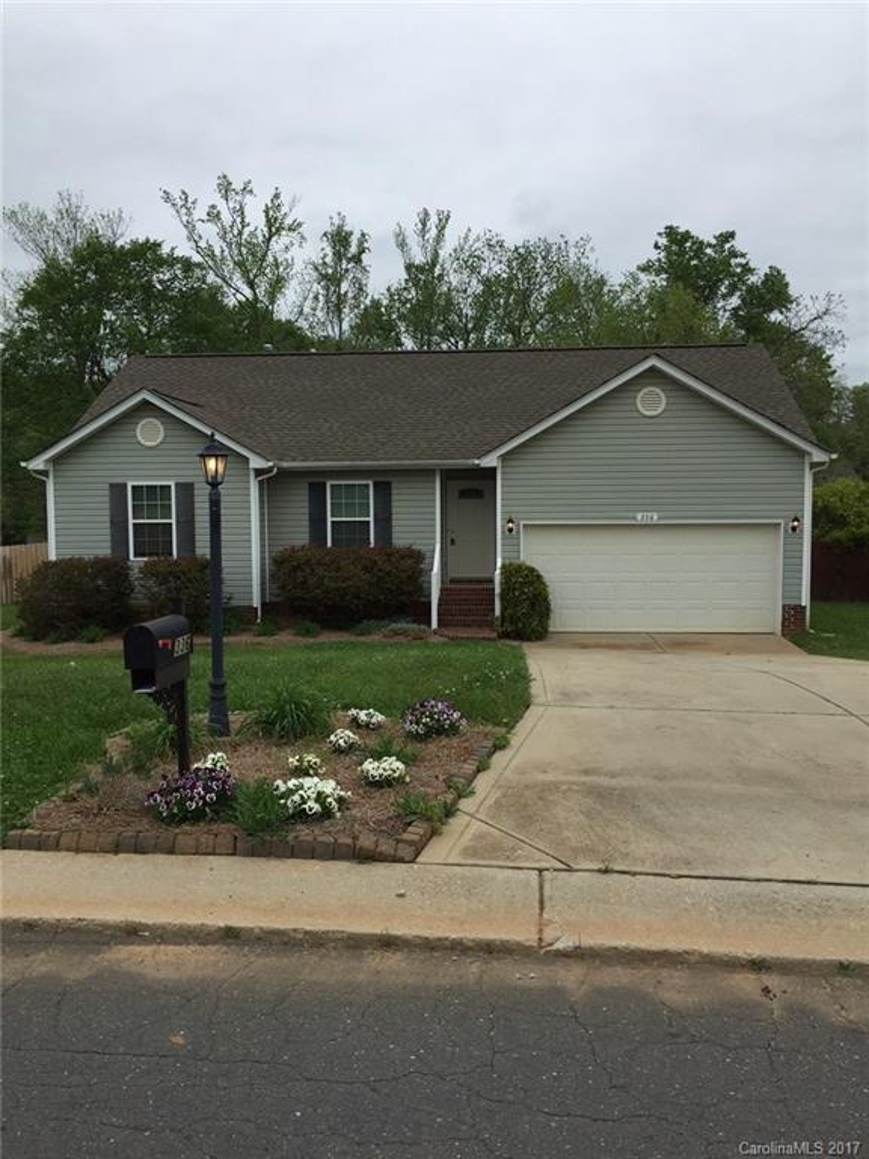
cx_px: 434
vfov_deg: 61.7
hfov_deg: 48.2
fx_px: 971
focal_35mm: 29
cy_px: 580
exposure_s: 1/1163
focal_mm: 4.15
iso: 32
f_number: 2.2
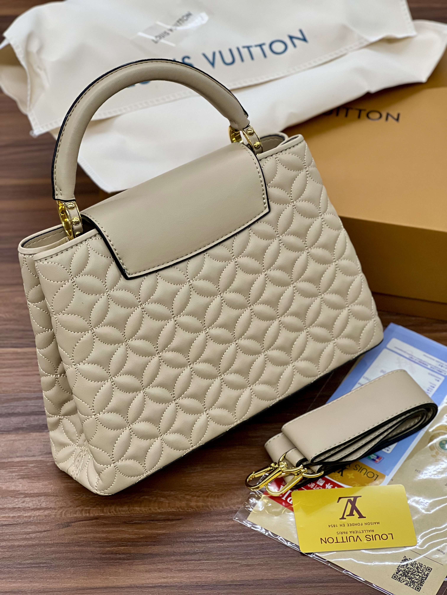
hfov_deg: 19.1
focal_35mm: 77
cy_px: 298
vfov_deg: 25.3
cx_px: 224
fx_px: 1326
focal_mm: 9
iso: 200
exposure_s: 1/100
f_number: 2.8
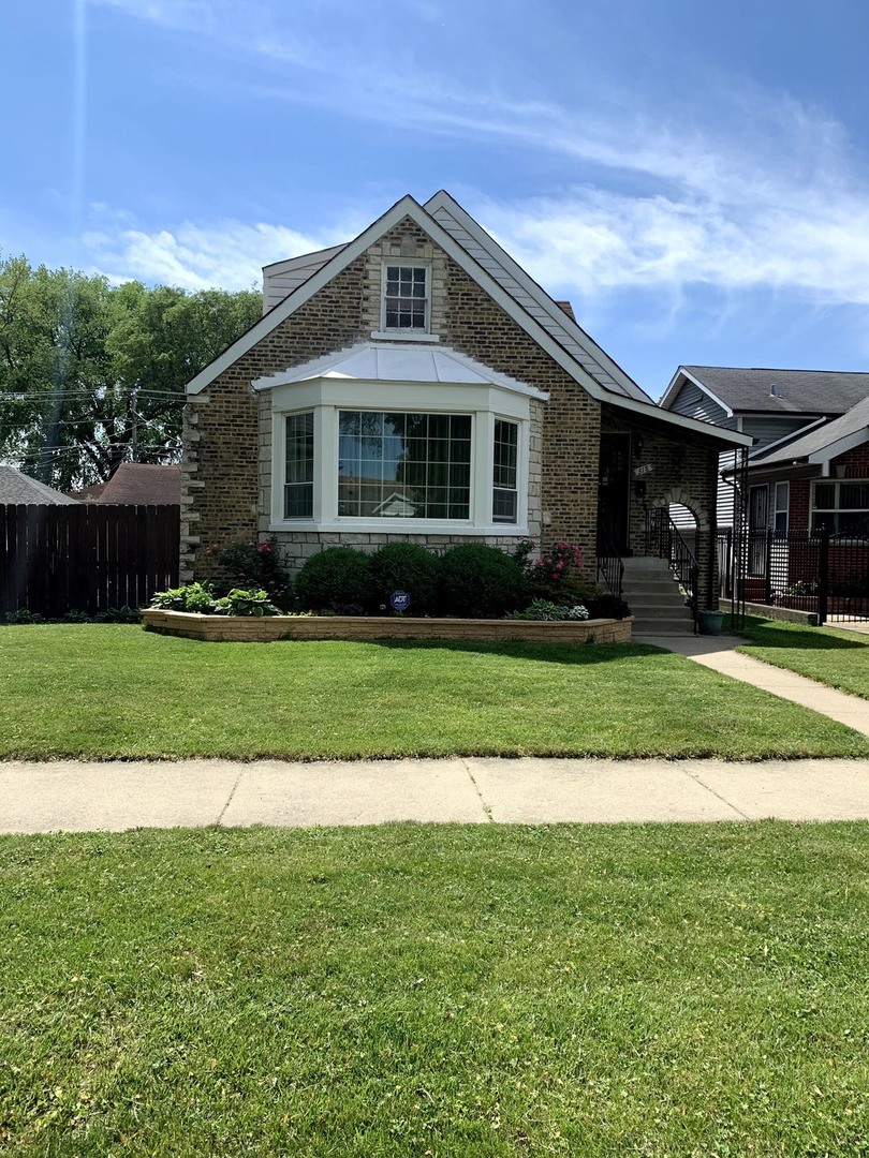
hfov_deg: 53.1
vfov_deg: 67.3
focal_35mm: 26
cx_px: 434
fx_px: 870
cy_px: 579
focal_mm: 4.25
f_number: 1.8
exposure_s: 1/2309
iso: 25
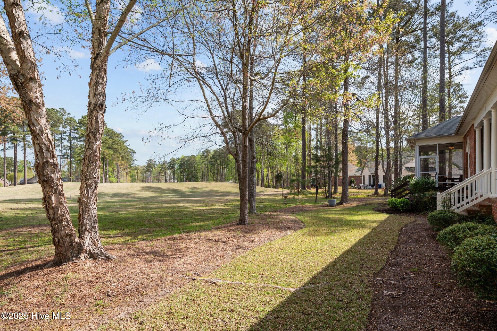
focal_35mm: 18
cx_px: 248
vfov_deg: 67.3
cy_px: 166
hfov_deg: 90.0
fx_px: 248
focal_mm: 18
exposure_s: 1/400
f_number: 8
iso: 250
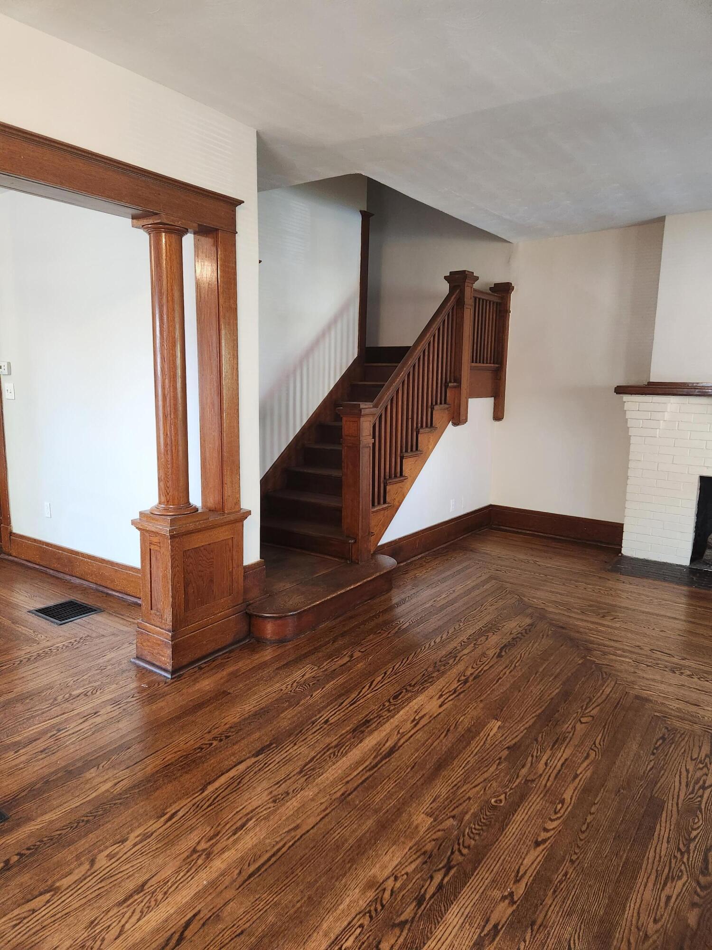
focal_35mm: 23
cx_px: 356
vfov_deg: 73.9
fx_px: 631
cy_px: 475
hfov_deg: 58.9
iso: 500
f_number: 1.8
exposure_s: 1/120
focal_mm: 5.4
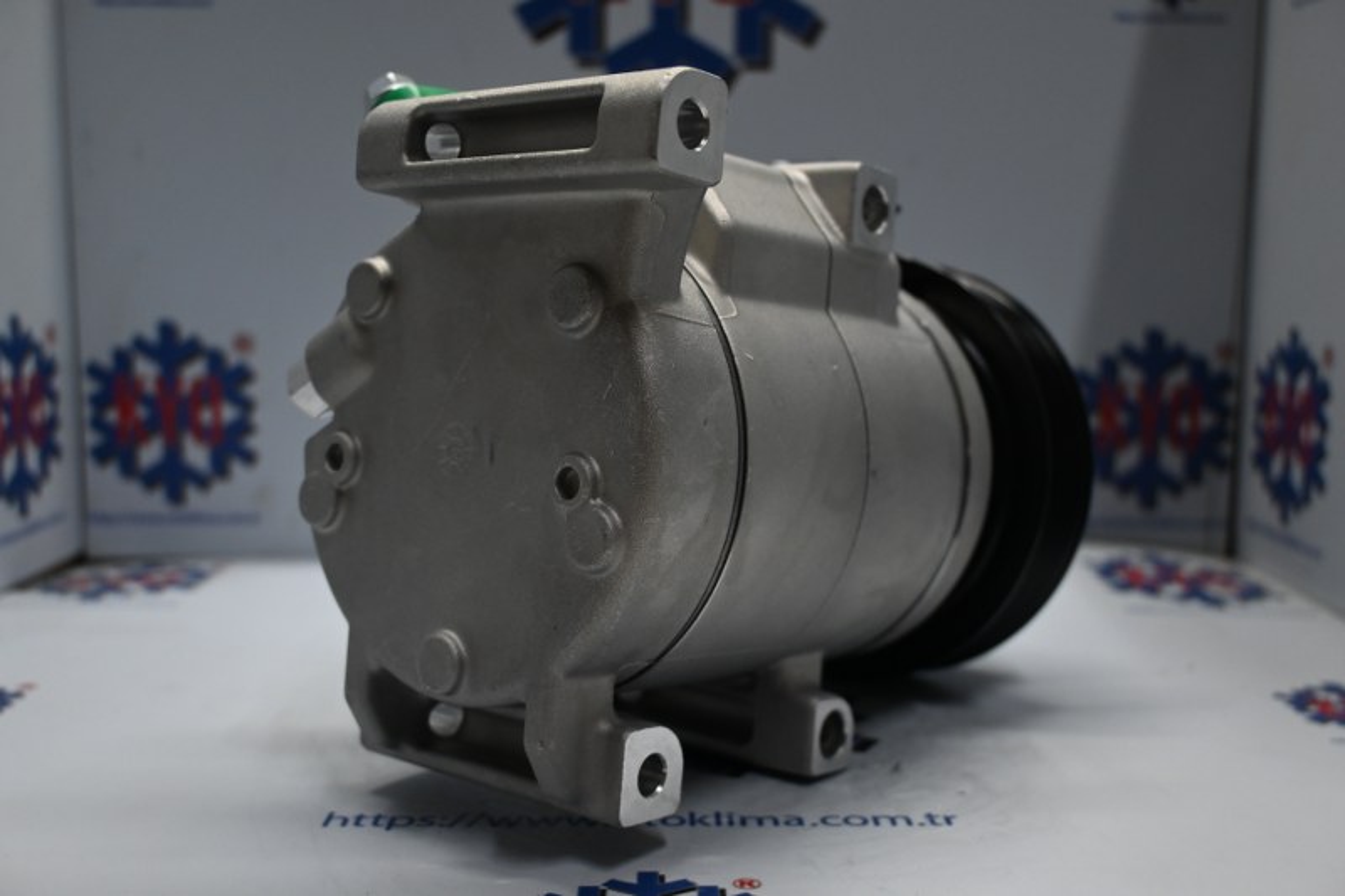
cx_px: 672
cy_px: 448
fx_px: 1401
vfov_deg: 35.5
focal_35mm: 38
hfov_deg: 51.3
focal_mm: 25
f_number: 4.2
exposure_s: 1/125
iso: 640
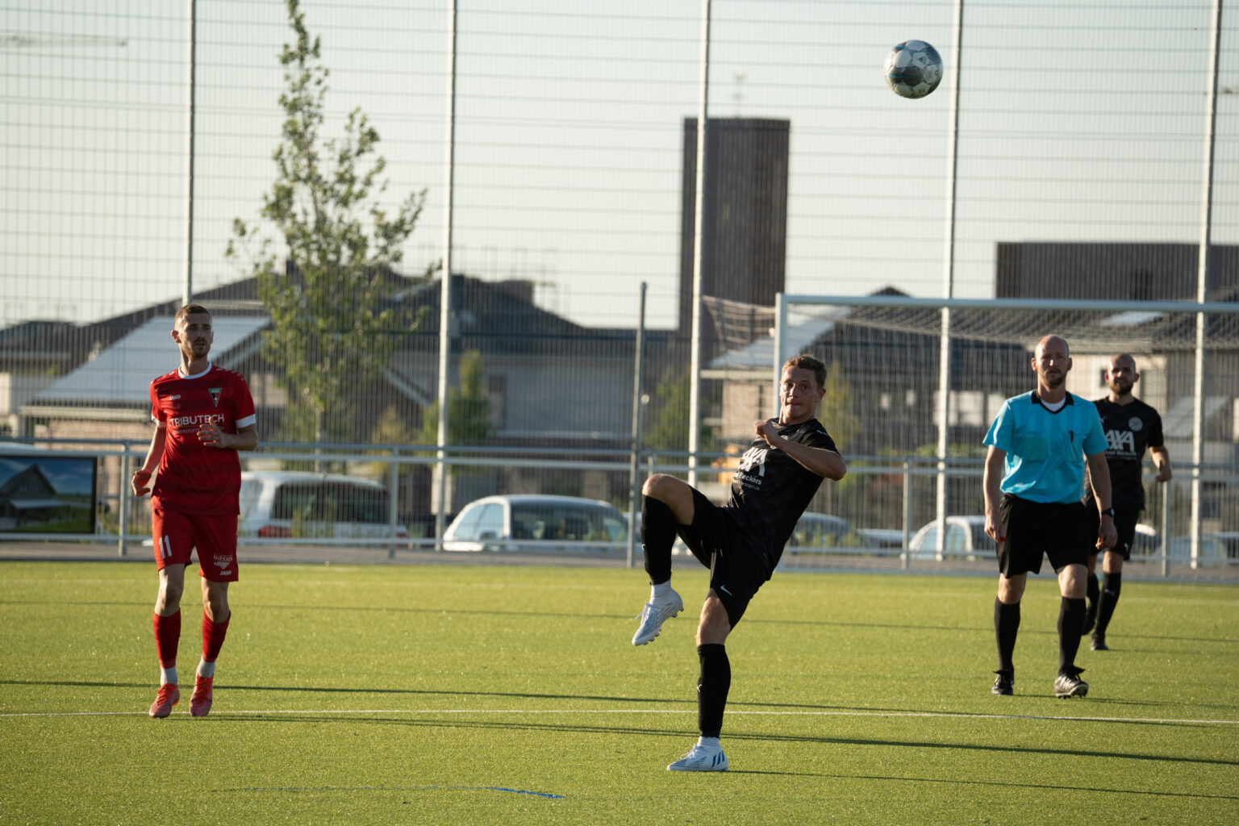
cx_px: 620
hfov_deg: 6.4
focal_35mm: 321
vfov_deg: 4.3
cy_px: 413
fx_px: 11037
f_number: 9
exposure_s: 1/1000
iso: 1000
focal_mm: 320.7
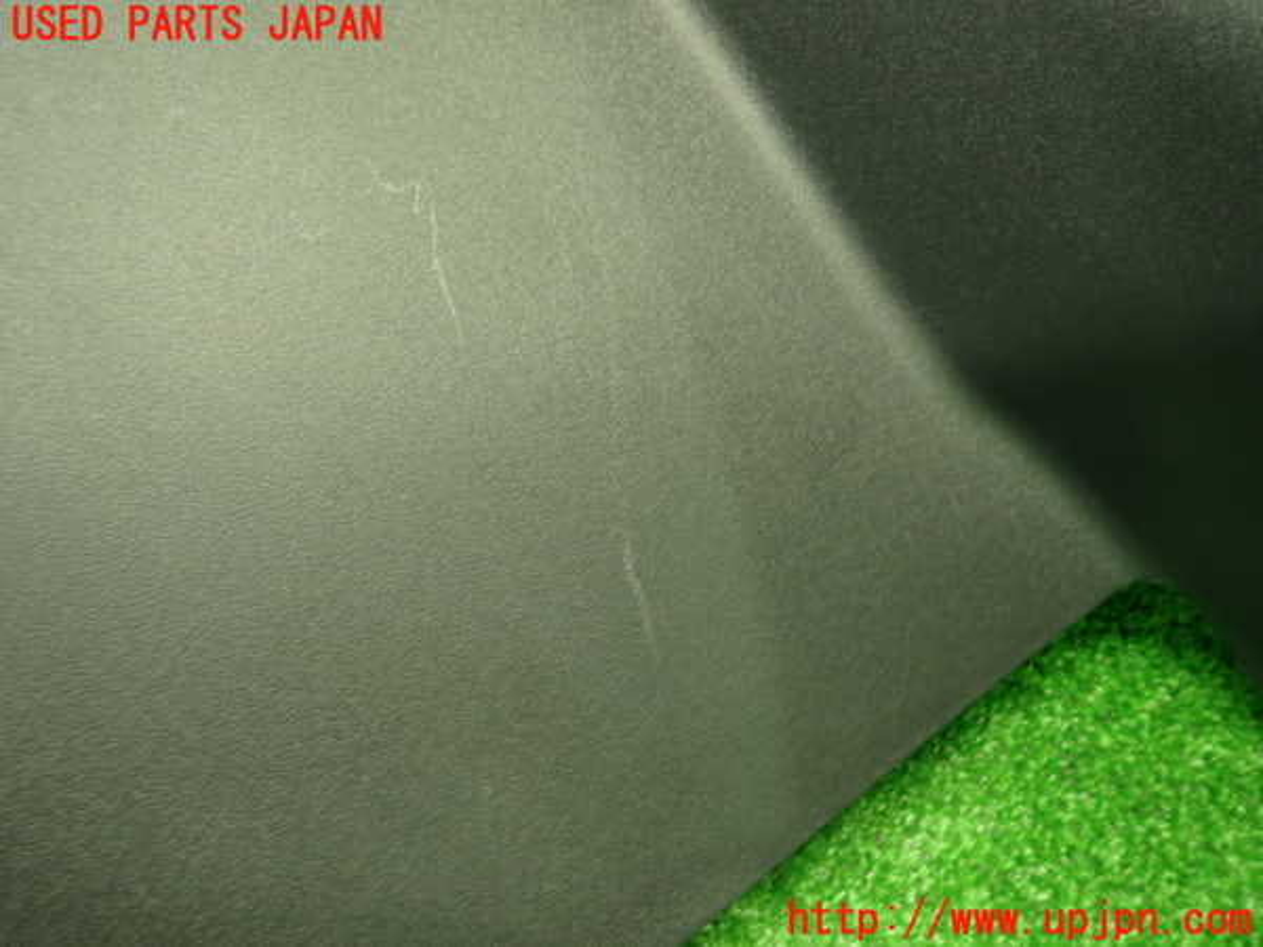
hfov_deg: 69.4
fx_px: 912
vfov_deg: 54.9
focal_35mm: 25
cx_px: 632
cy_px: 474
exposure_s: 1/30
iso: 320
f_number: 2
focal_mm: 4.5
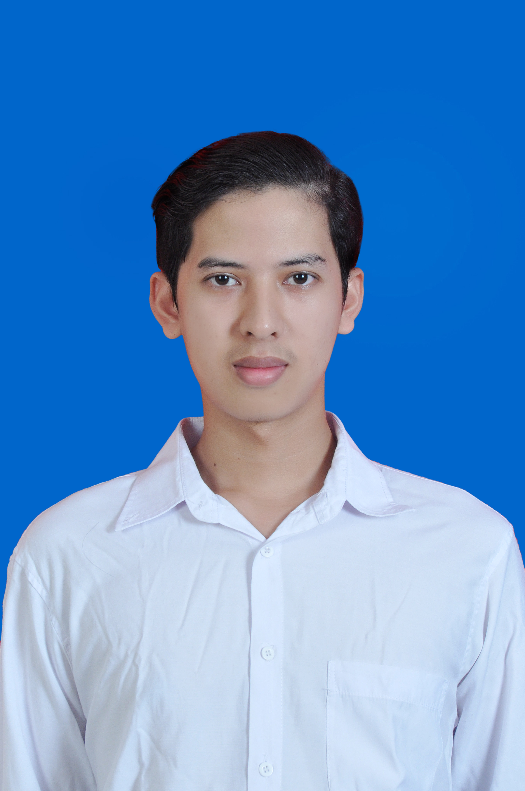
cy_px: 396
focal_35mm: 93
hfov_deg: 14.7
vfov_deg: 21.9
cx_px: 262
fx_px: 2039
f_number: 7.1
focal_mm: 62
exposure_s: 1/80
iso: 500
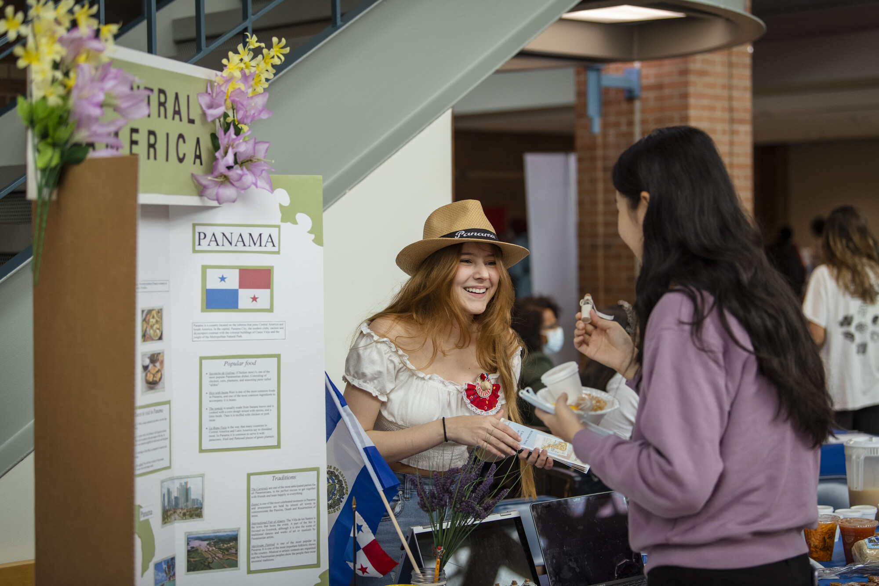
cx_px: 440
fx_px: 1709
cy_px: 293
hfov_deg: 28.8
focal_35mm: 70
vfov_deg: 19.5
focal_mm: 70
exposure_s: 1/320
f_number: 3.2
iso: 1000
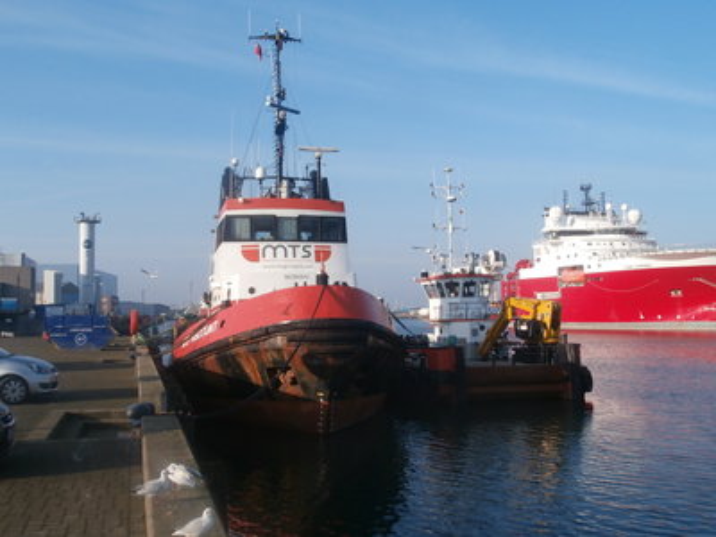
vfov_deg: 37.7
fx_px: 786
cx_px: 358
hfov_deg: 49.0
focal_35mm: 38
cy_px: 268
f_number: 3.9
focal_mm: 6.67
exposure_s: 1/640
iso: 100
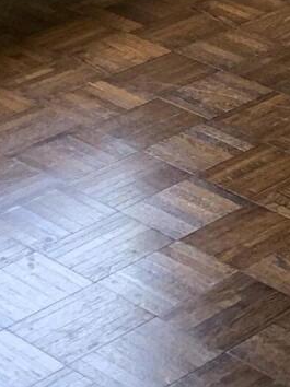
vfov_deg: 11.8
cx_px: 694
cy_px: -425
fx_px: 1644
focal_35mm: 147
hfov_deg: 9.1
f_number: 1.8
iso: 100
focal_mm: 4.25
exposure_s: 1/102
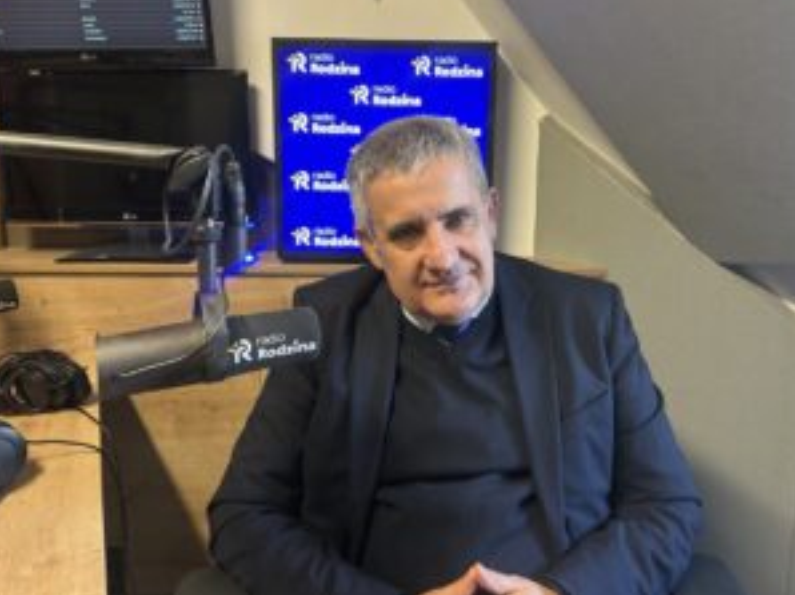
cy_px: 243
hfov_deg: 58.2
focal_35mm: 31
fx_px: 711
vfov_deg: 45.2
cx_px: 442
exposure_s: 1/50
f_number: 1.5
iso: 160
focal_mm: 5.7
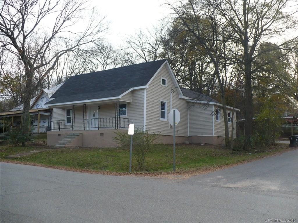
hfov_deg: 50.1
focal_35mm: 37
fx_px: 319
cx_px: 149
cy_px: 112
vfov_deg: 38.7
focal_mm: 6.1
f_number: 2.8
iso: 100
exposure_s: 1/250
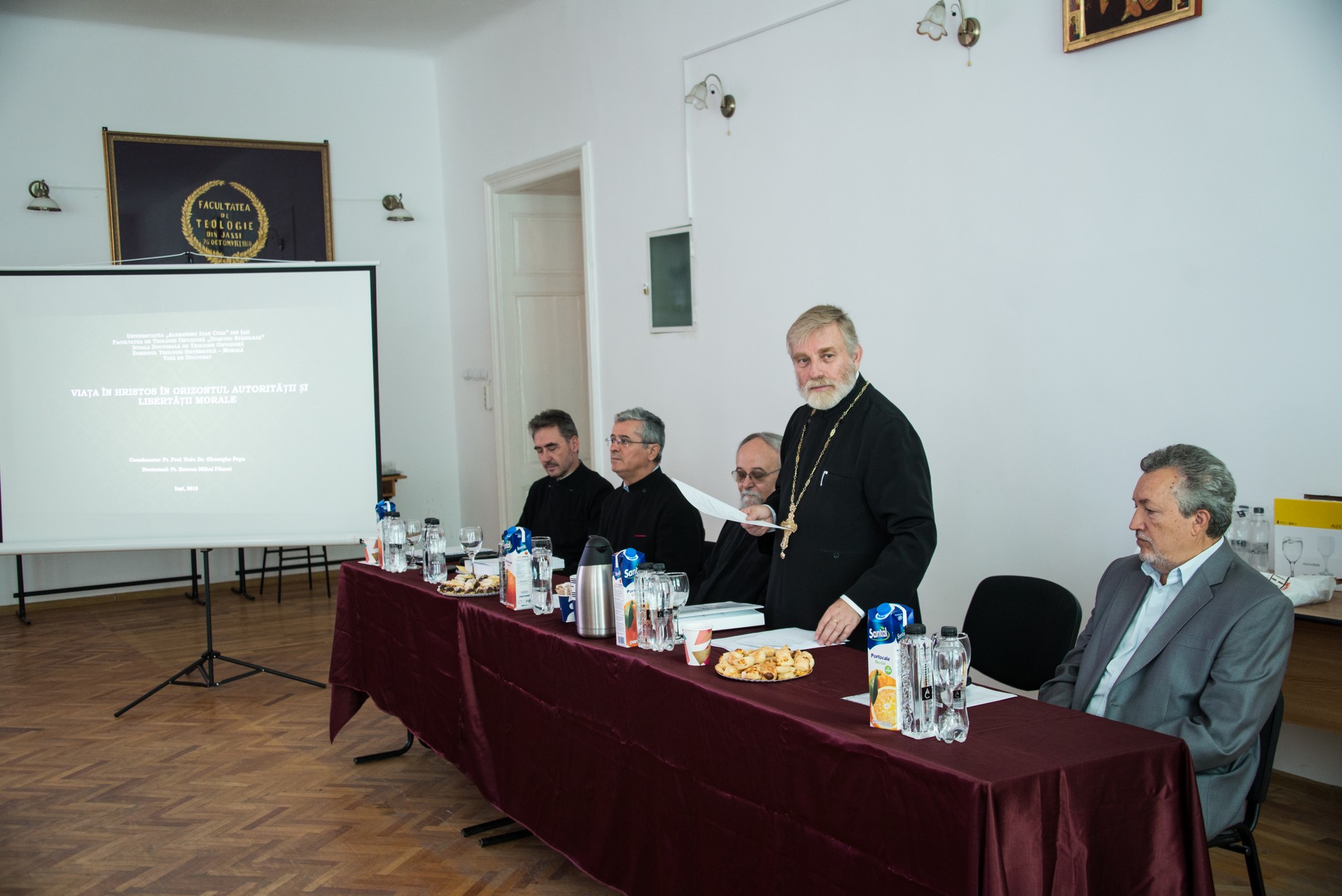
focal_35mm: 40
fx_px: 1492
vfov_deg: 33.4
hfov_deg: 48.4
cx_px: 671
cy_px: 448
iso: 1250
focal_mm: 40
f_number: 4
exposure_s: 1/80
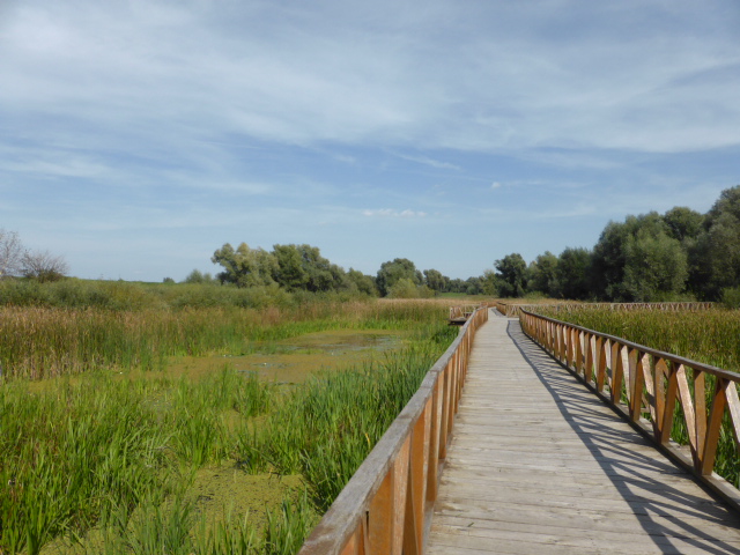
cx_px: 370
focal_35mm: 25
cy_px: 278
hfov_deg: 69.4
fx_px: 534
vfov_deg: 54.9
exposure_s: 1/1600
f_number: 3.3
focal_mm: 4.3
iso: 100
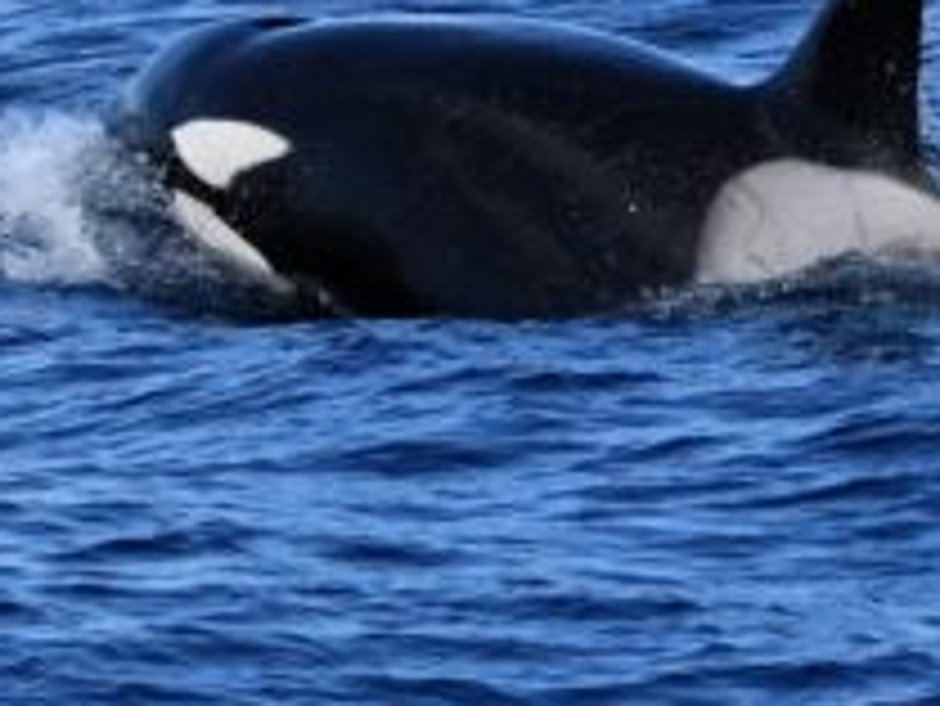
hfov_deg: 2.1
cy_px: -137
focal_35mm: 955
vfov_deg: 1.6
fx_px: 25948
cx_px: 1700
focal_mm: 260
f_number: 5.6
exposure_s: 1/8000
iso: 1400
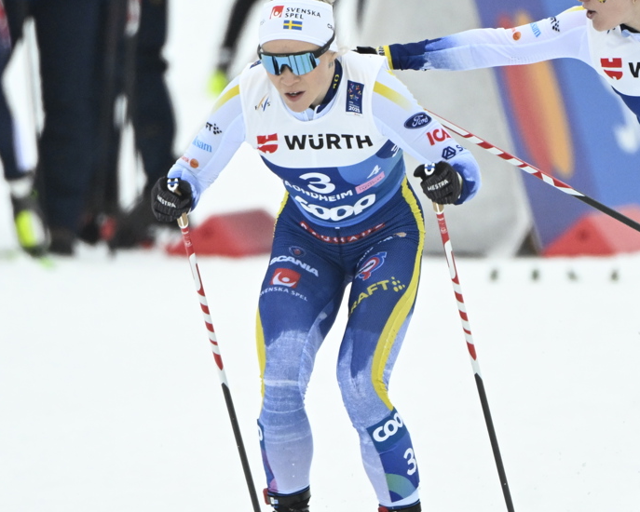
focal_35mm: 1040
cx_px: 415
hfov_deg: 1.9
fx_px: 19705
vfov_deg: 1.5
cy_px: 280
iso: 2500
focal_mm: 560
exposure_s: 1/1000
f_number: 5.6
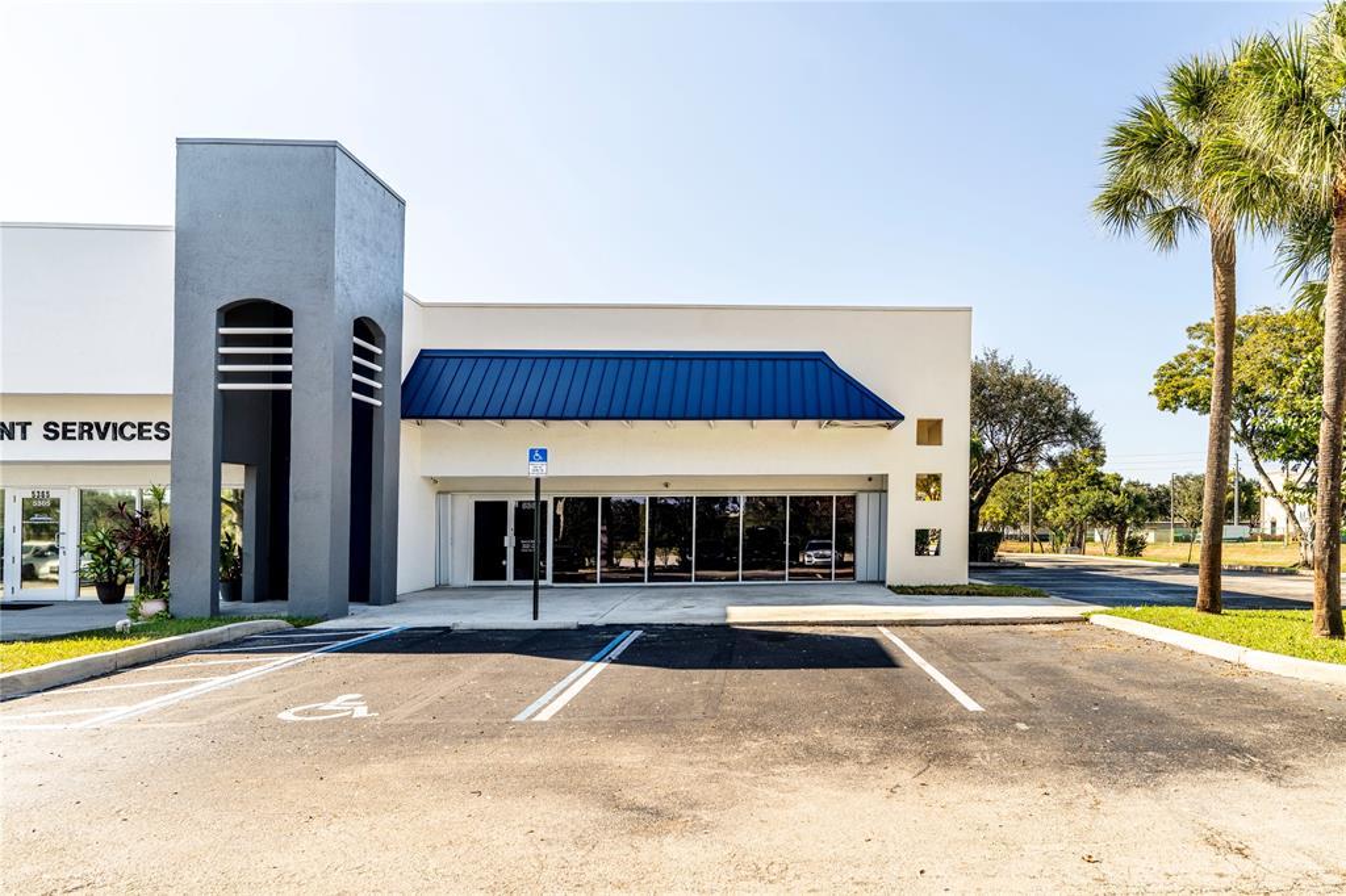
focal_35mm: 21
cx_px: 673
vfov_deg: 59.5
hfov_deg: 81.2
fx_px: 785
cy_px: 448
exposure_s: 1/250
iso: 100
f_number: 5
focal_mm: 21
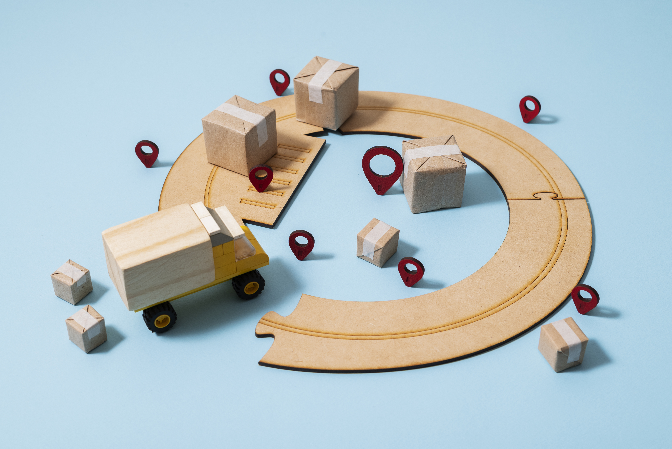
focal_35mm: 50
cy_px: 224
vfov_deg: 27.0
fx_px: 934
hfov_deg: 39.6
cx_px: 336
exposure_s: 1/125
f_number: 10
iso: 200
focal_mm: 50
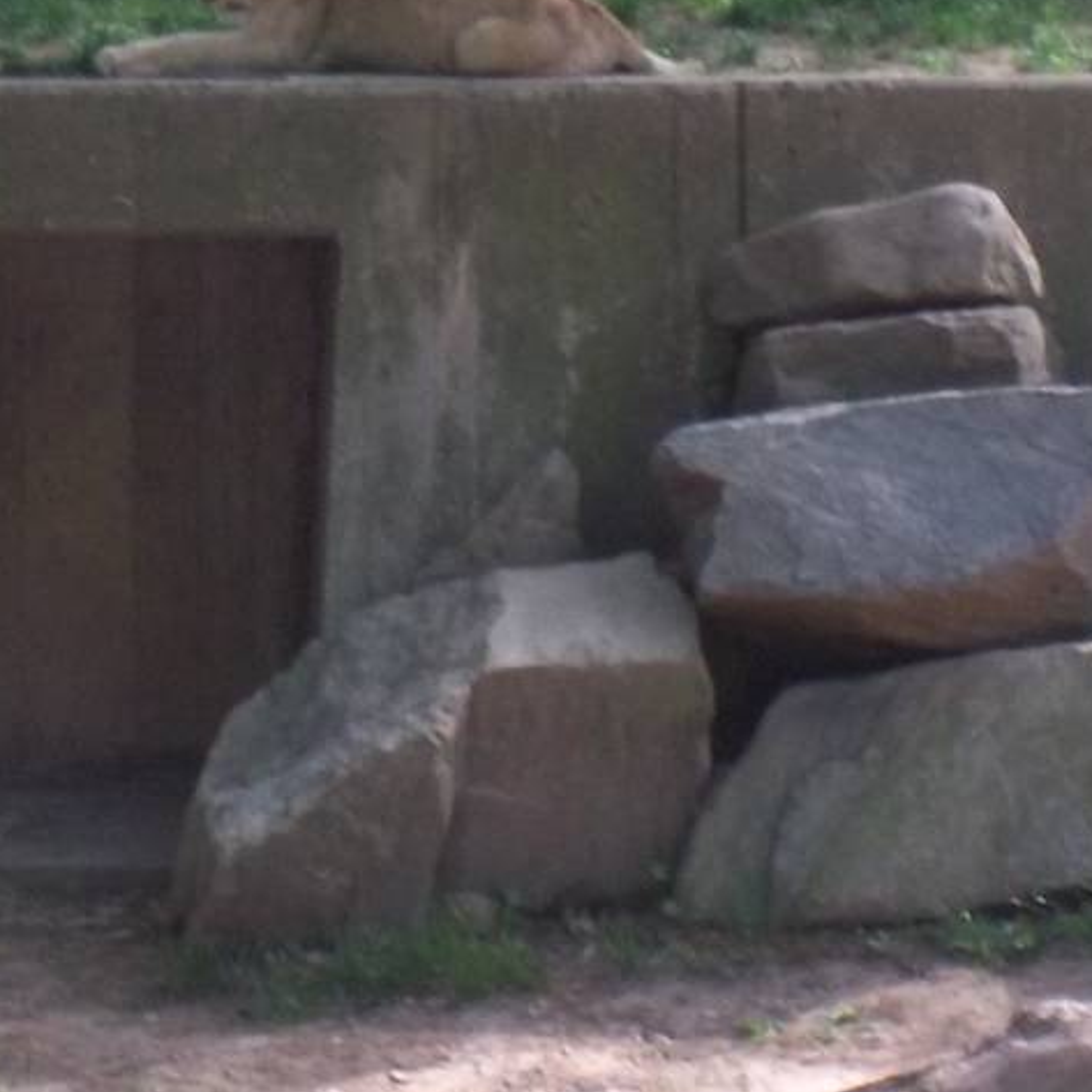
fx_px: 11528
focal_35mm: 323
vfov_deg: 5.4
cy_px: -182
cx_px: 12
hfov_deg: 5.4
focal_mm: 19.5
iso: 160
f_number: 5.6
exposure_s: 1/60
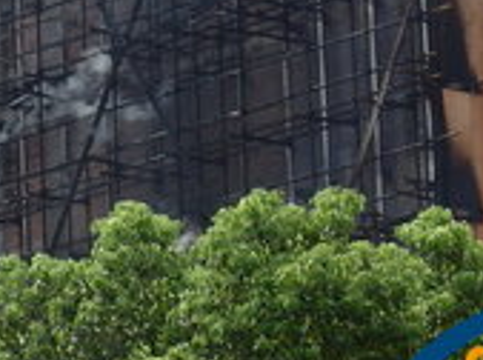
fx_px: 5750
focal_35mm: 413
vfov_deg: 3.6
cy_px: -83
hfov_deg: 4.8
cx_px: 111
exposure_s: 1/160
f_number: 5.2
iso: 100
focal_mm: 20.9
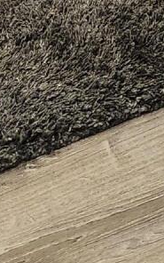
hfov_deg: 7.0
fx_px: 1180
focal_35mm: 165
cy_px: -605
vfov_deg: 9.2
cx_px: 511
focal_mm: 5.54
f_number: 1.8
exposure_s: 1/120
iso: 400
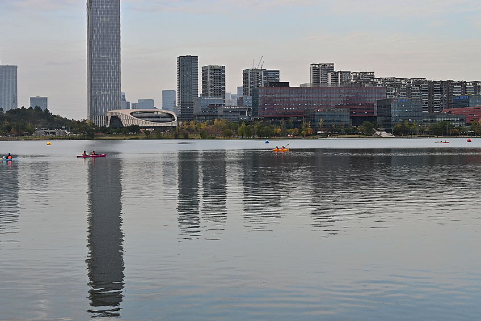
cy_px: 150
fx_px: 775
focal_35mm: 58
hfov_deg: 34.0
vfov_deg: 23.4
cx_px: 141
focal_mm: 41
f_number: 8
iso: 220
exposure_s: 1/200
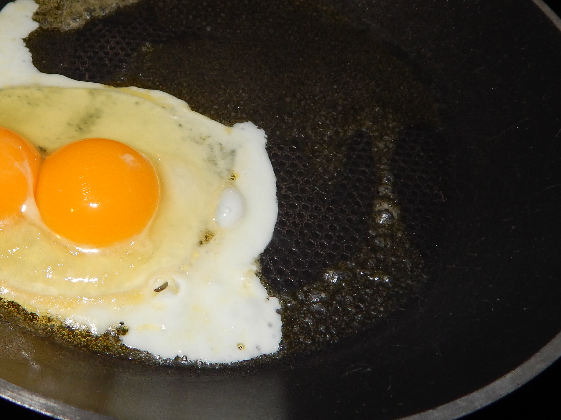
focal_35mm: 40
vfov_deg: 35.8
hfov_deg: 45.4
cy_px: 158
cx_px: 151
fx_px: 648
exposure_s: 1/30
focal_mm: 4
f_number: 3
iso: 200
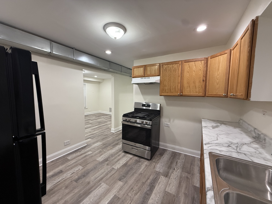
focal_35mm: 14
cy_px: 102
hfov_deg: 102.1
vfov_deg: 85.7
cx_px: 136
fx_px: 110
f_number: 2.2
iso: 320
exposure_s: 1/120
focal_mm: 2.22
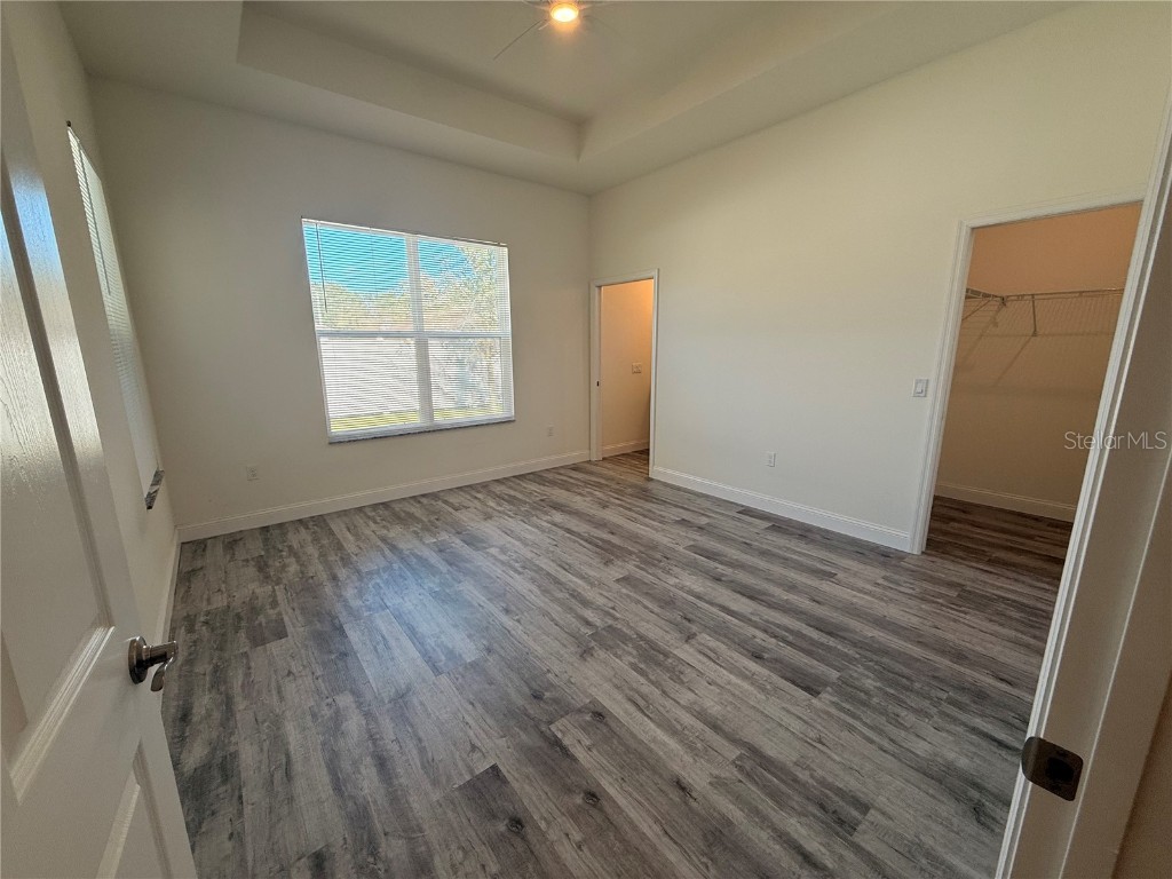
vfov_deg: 85.7
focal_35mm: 14
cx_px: 586
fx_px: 474
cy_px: 440
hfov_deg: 102.1
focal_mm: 2.22
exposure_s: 1/120
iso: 64
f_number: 2.2
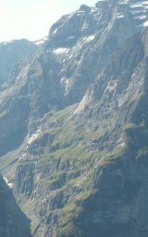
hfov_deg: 9.0
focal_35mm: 145
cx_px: -15
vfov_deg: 14.4
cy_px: 157
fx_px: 935
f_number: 8
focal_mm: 11.51
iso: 50
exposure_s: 1/80
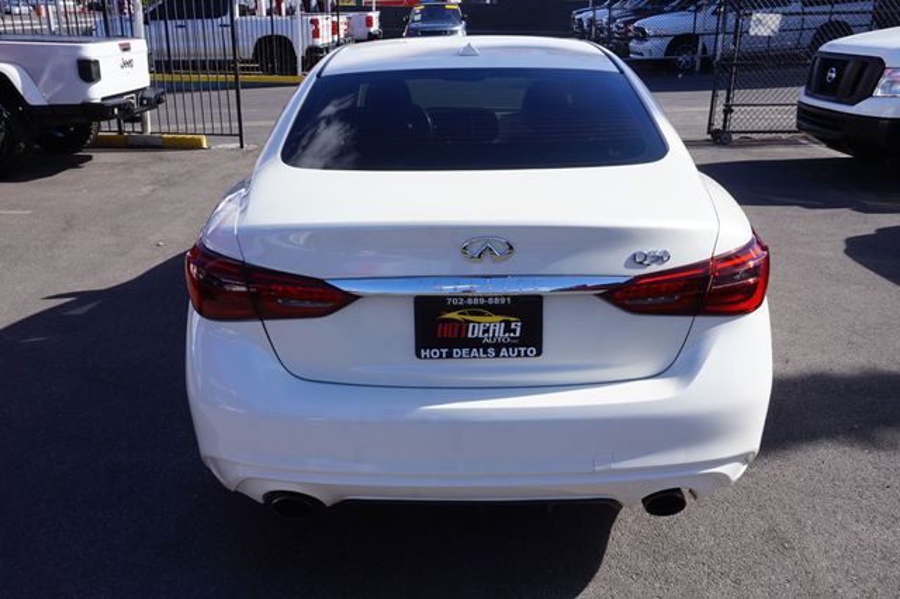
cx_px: 450
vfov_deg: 41.7
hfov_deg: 59.5
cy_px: 300
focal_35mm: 32
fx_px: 787
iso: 100
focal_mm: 21
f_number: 13
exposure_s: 1/80
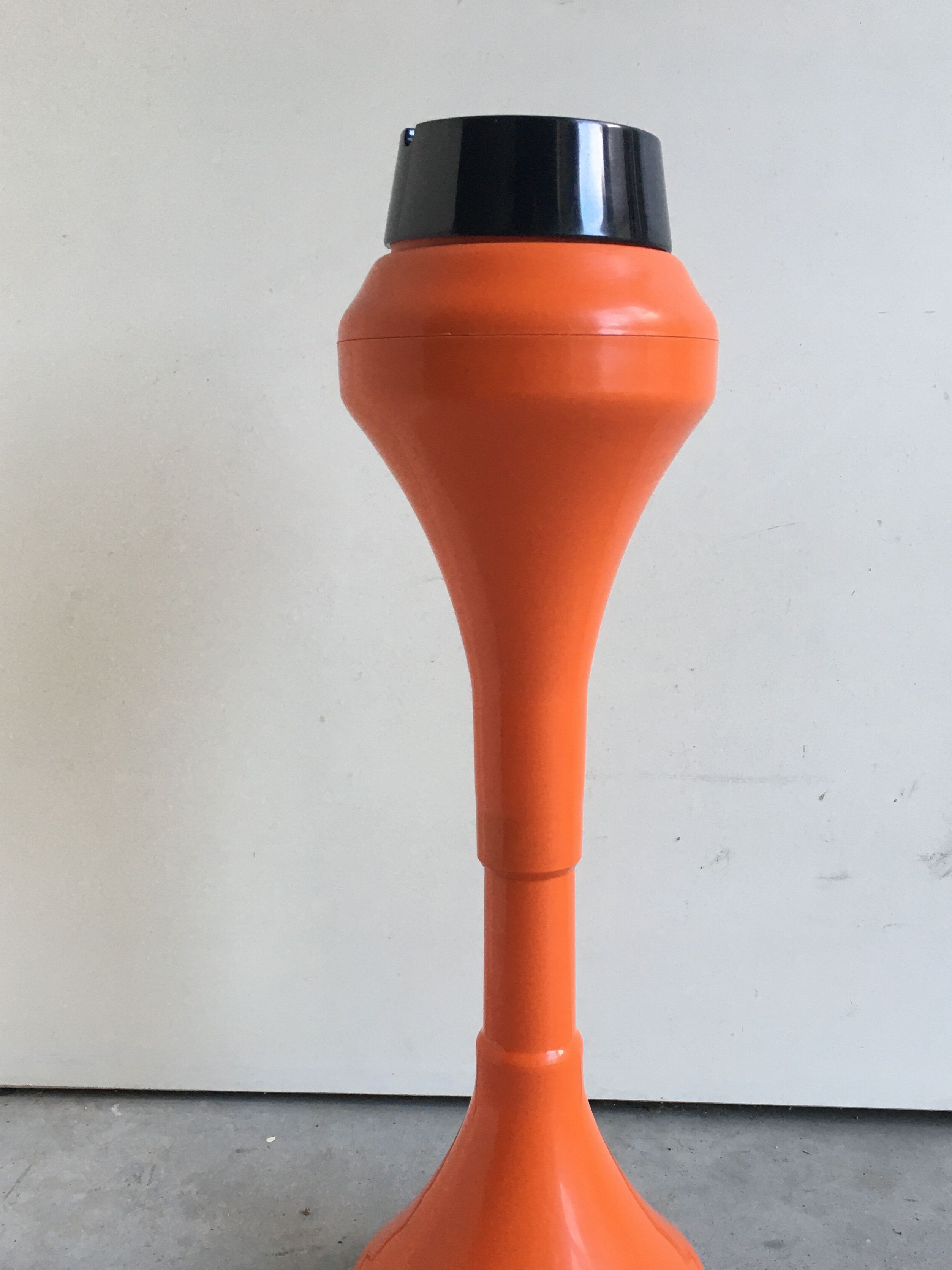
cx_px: 524
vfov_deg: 52.3
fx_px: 1283
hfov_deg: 40.7
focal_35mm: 35
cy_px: 748
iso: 40
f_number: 2.2
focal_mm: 4.15
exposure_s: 1/33
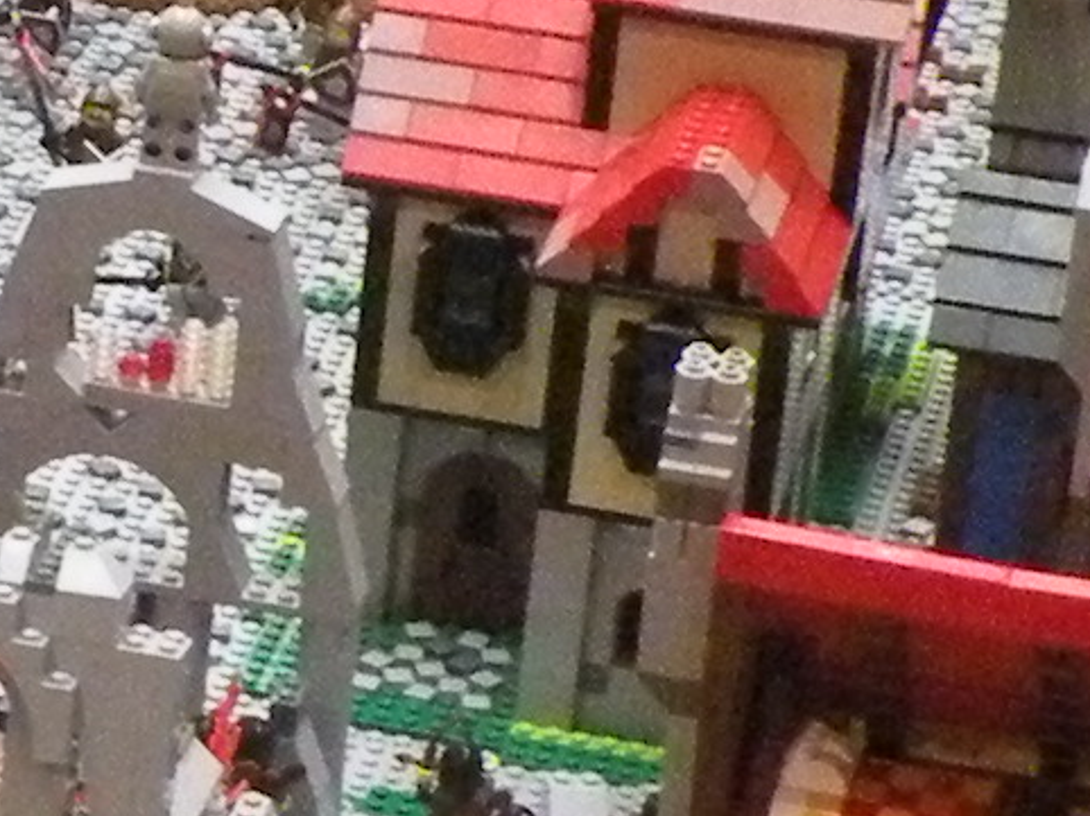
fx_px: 7868
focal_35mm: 250
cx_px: -577
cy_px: 165
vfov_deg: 5.9
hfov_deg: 7.8
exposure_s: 1/28
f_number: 3.2
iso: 400
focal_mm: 5.8
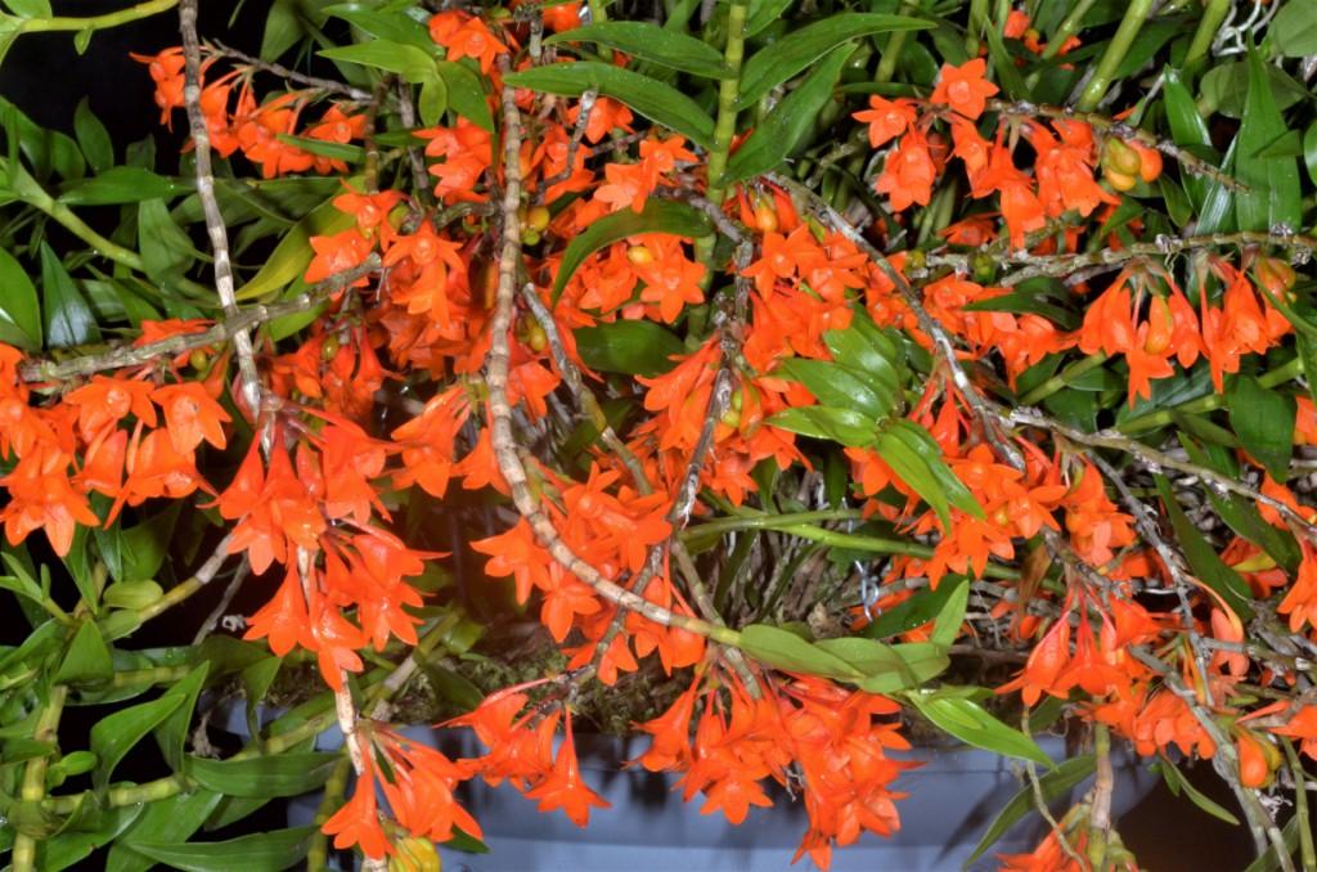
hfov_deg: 22.7
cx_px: 658
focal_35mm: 90
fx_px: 3285
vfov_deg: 15.1
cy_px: 436
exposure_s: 1/60
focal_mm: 60
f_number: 20
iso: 1600
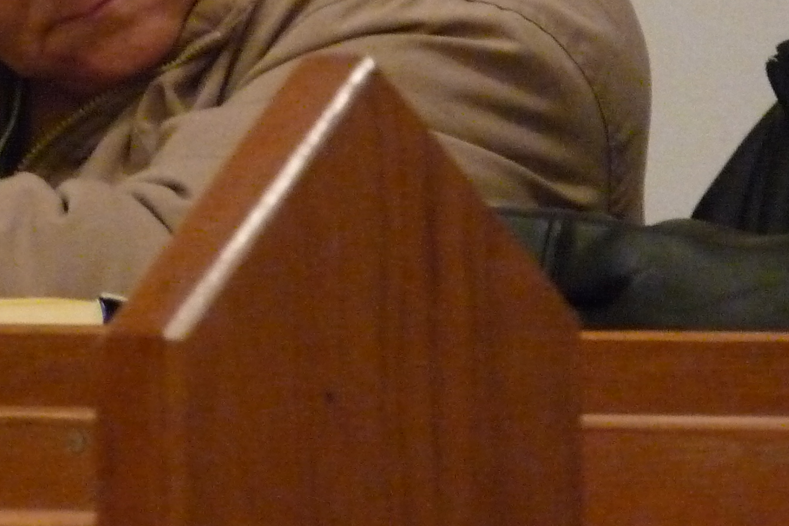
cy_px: -133
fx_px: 14420
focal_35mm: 658
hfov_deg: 3.1
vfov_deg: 2.1
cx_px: 560
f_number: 3.7
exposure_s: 1/20
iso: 800
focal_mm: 41.2
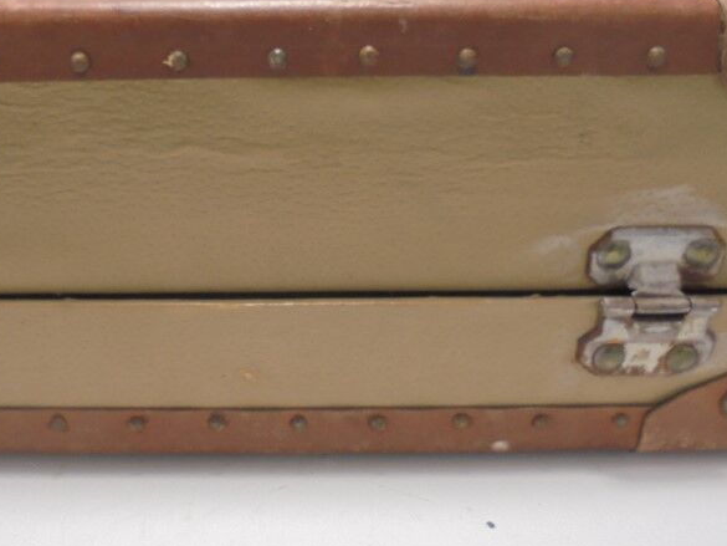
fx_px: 840
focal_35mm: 40
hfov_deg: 46.3
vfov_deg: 36.0
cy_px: 285
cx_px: 262
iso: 100
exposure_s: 1/40
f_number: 3.5
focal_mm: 4.6
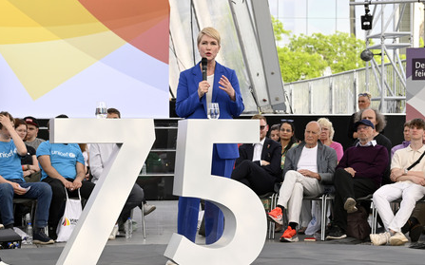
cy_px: 142
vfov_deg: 11.6
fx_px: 1308
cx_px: 212
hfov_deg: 18.5
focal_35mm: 113
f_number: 9
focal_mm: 110
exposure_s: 1/1000
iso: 2000
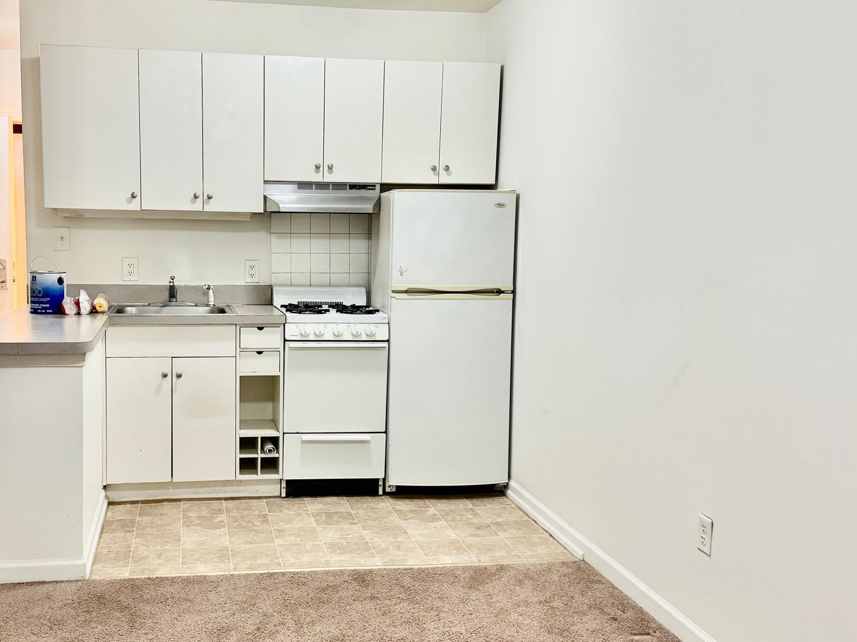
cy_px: 327
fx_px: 891
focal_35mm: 36
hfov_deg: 50.9
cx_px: 326
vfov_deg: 39.6
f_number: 1.78
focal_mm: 6.76
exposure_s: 1/60
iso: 200
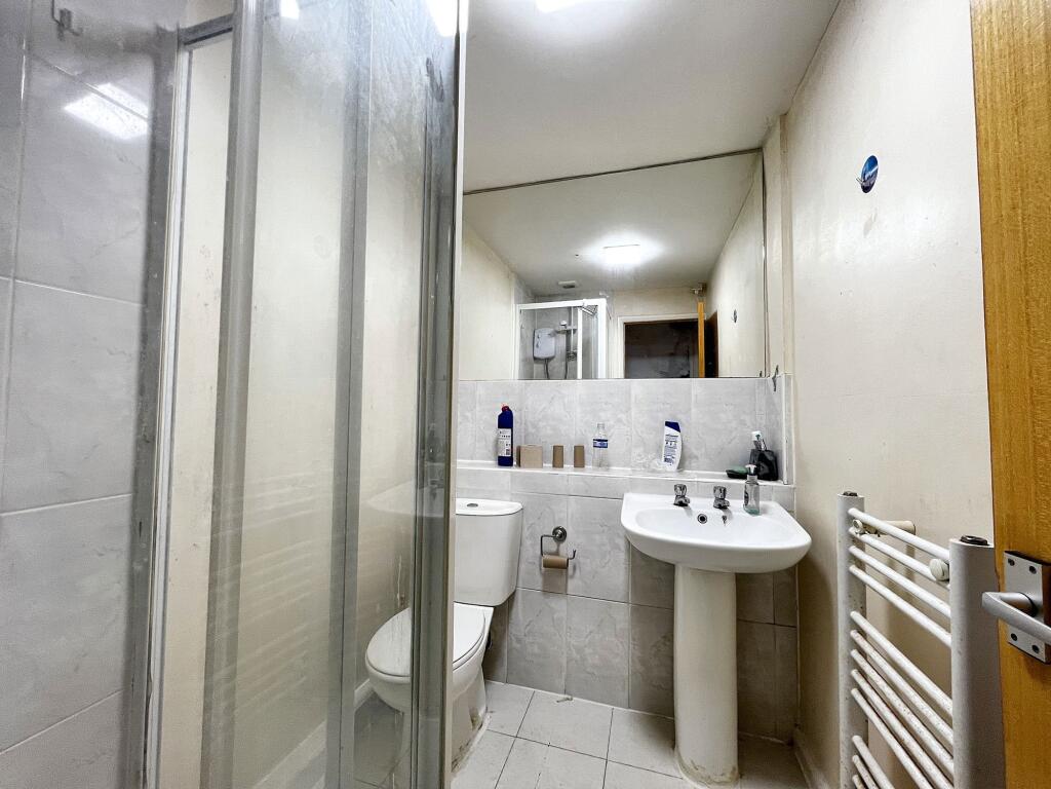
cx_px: 526
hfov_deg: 106.2
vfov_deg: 89.9
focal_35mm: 13
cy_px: 394
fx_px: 395
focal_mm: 1.6
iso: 80
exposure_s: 1/100
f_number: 1.8
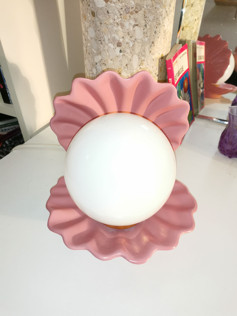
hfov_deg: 51.4
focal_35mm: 27
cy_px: 158
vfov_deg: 65.3
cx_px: 118
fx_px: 246
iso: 320
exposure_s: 1/50
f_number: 1.8
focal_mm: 5.58
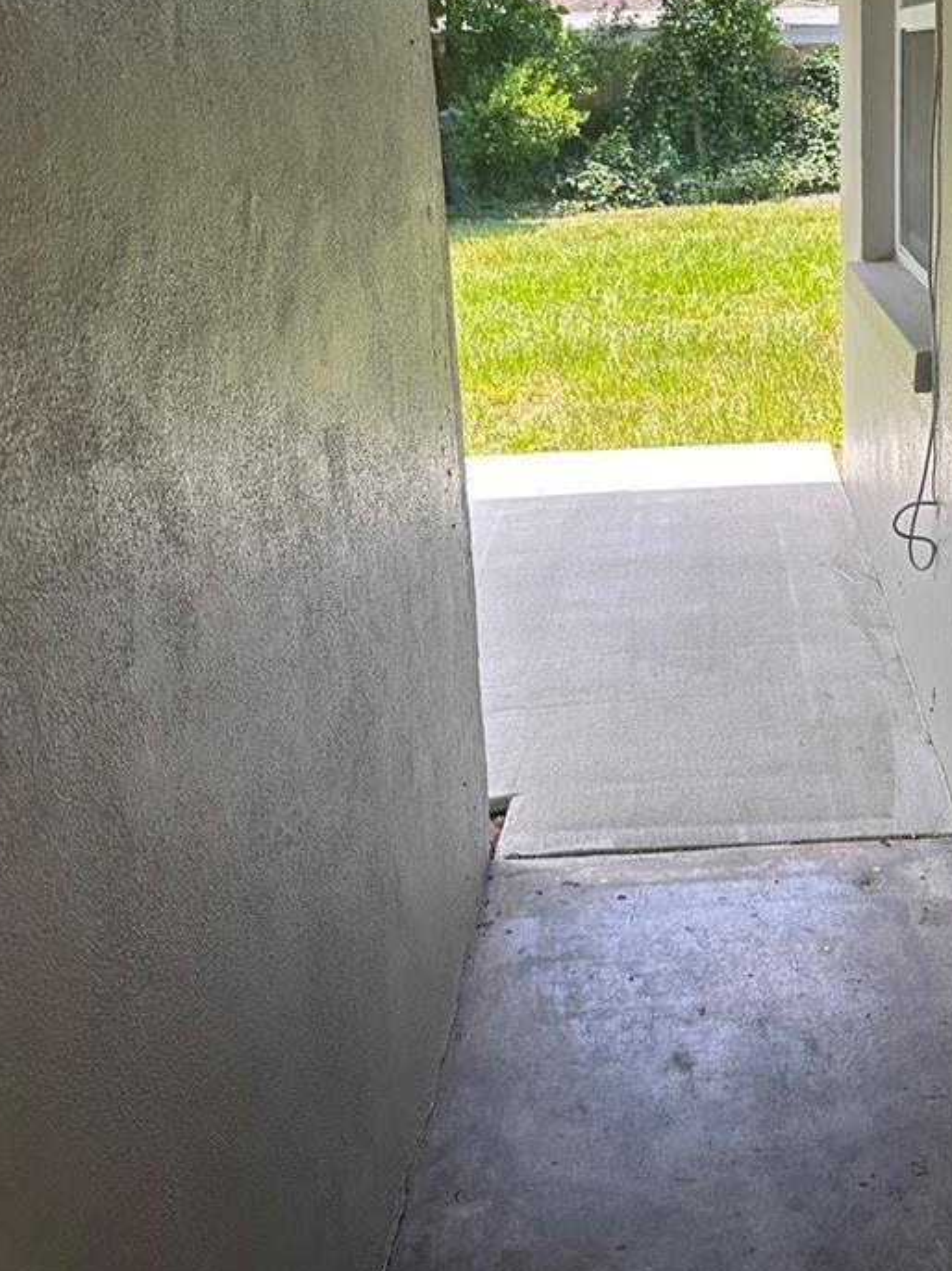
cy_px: 465
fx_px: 1541
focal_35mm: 42
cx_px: 745
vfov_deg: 44.4
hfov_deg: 33.5
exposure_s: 1/535
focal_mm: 6.86
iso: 80
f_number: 1.78
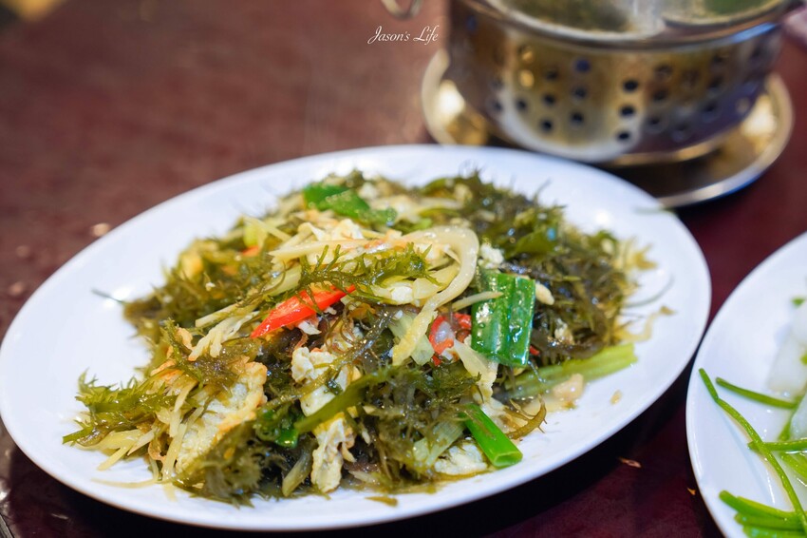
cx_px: 404
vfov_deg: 22.2
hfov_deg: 32.9
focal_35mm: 61
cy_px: 269
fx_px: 1367
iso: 800
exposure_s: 1/80
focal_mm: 61
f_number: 2.8
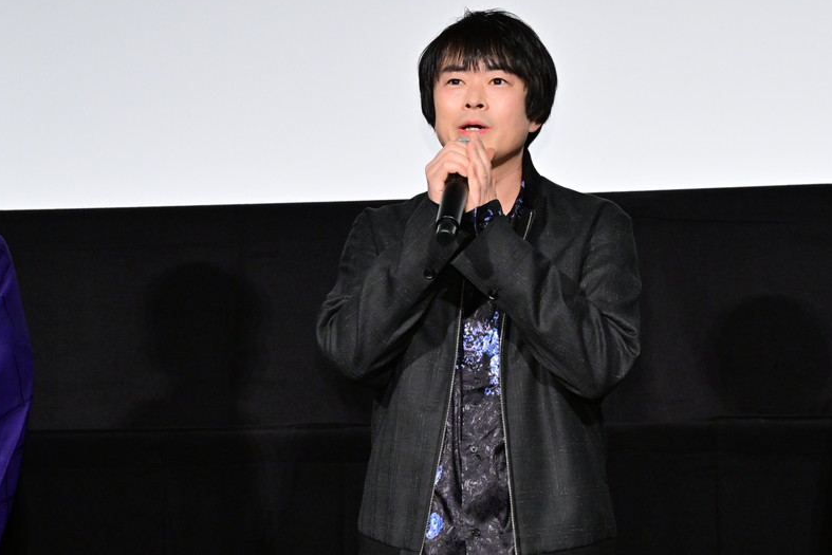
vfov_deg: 11.2
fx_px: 2820
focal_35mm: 122
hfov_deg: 16.8
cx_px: 502
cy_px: 324
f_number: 6
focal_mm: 64
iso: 2500
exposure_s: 1/200
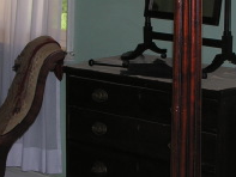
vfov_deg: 10.5
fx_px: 962
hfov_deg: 14.0
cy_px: 164
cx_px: 125
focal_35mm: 141
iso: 50
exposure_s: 1/60.1
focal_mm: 8.9
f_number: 2.8
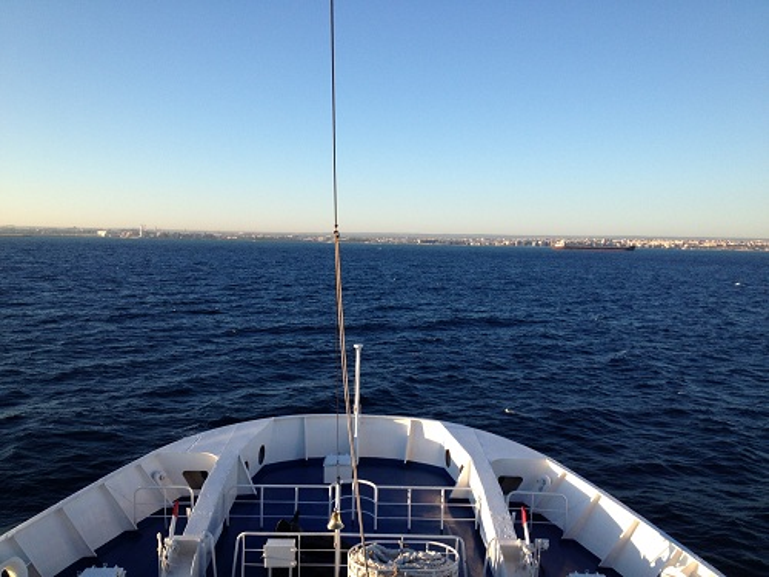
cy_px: 288
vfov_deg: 40.7
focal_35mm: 35
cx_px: 384
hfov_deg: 52.6
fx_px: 778
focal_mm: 4.28
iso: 50
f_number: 2.4
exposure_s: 1/804
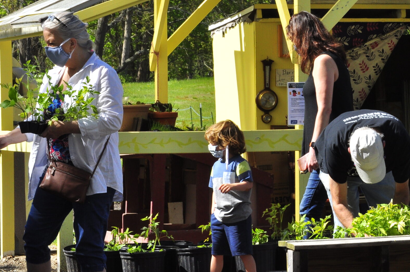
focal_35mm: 209
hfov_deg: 9.8
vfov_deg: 6.5
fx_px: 2377
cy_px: 74
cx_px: 304
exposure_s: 1/125
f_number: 25
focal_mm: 86
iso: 400
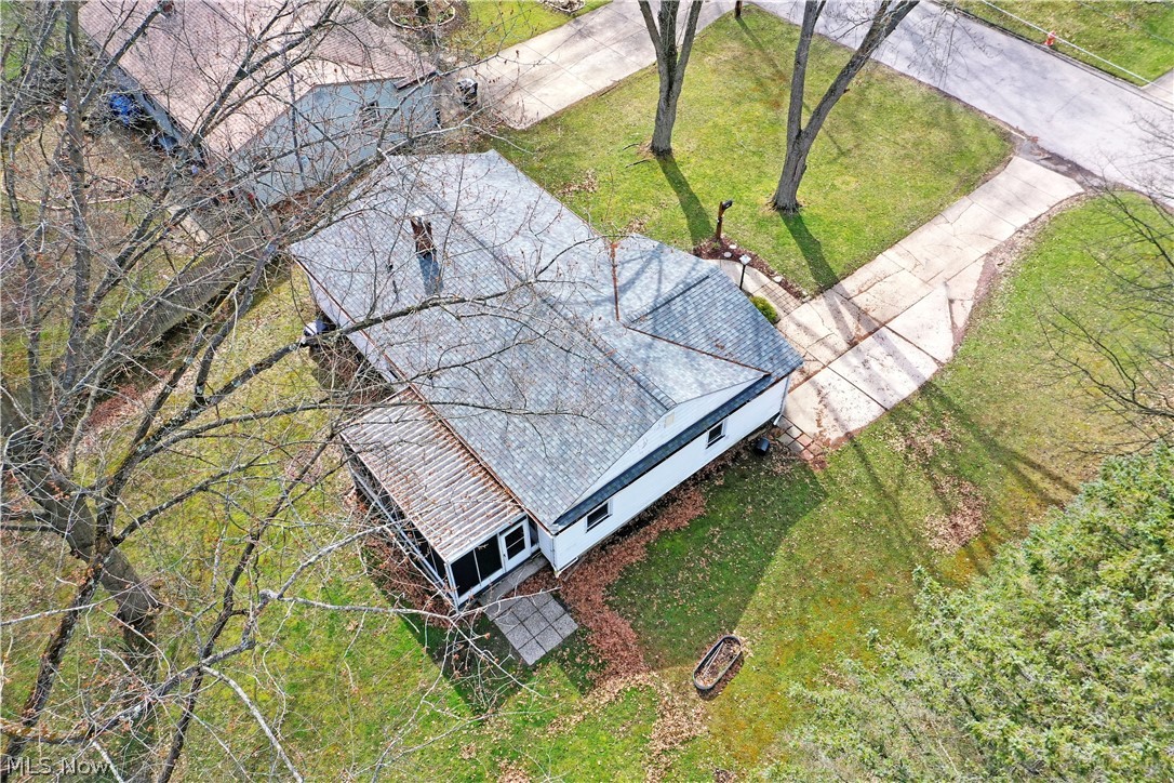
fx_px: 913
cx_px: 587
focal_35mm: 28
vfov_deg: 46.4
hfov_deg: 65.5
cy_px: 392
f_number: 5
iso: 100
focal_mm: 10.26
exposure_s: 1/200
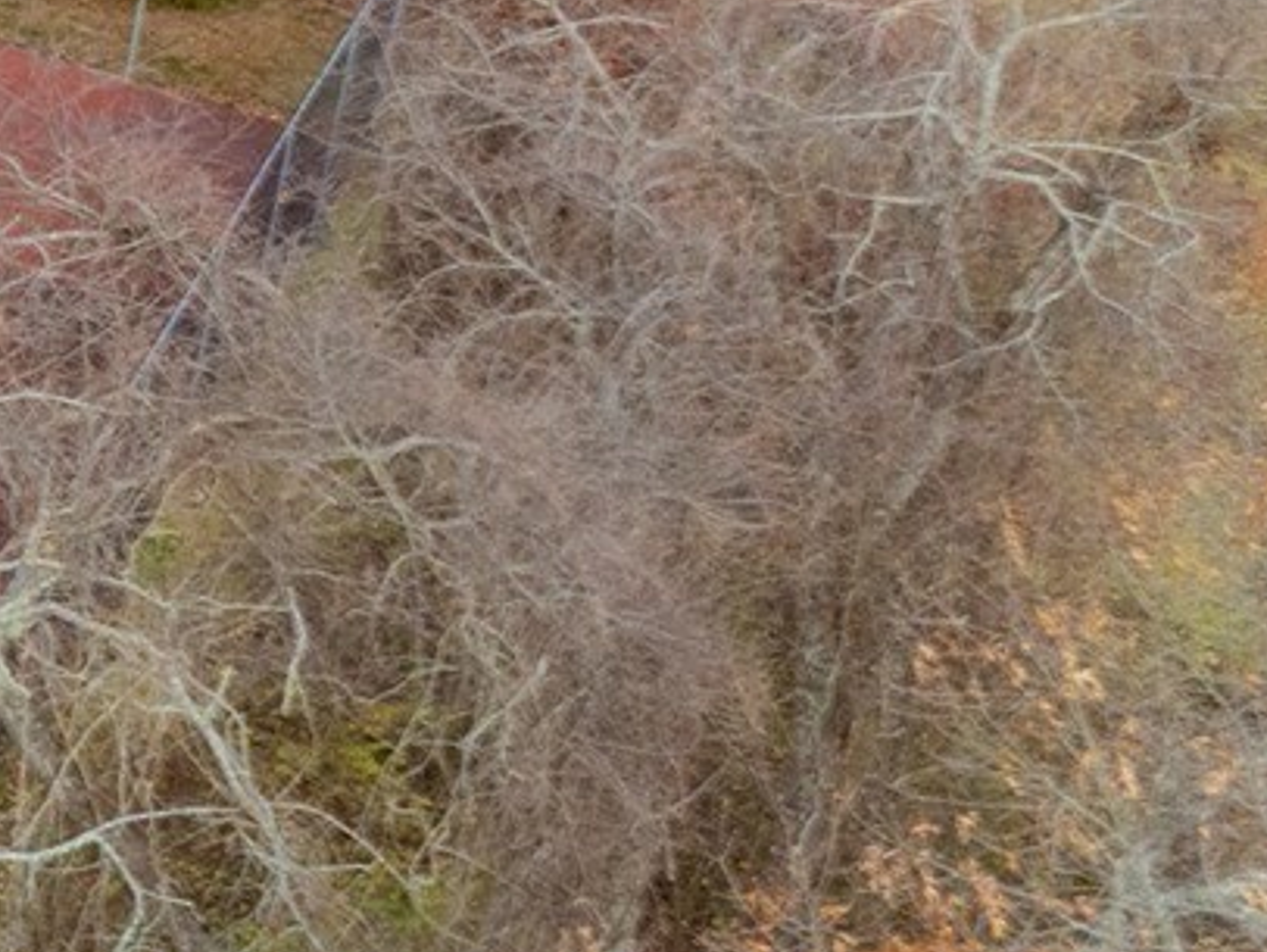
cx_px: -1751
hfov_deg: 12.7
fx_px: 4431
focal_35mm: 121
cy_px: -303
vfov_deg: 11.9
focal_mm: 12.29
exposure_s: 1/320
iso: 200
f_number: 8
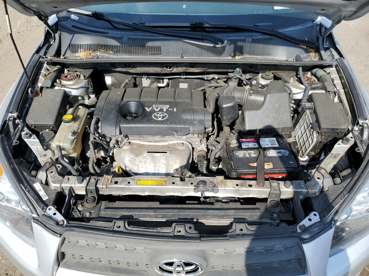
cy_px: 138
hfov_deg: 67.3
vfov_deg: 53.1
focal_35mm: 26
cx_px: 184
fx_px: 277
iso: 50
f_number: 1.5
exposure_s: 1/1667
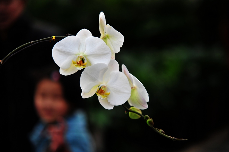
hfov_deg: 20.4
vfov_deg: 13.7
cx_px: 114
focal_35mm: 100
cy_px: 76
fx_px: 636
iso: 400
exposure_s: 1/1250
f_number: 2.8
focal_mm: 100
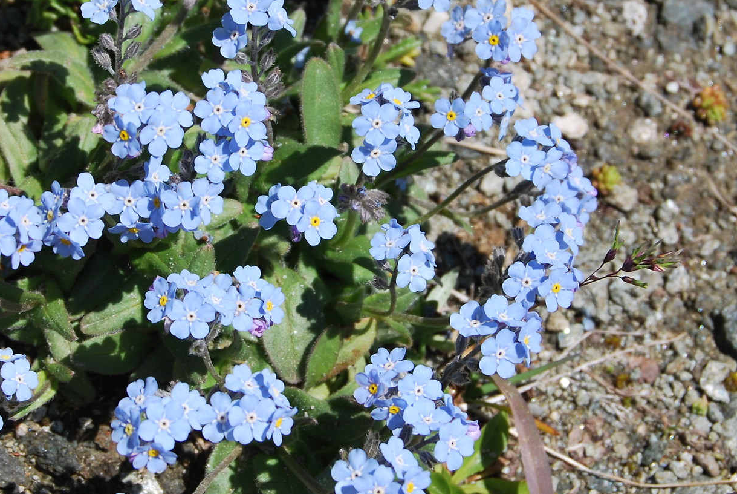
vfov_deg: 11.1
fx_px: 2542
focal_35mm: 124
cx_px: 292
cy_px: 175
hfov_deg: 16.5
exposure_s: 1/320
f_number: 8
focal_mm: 42
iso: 100
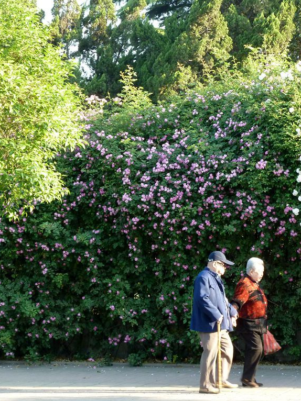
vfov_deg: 17.7
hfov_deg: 13.3
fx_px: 1288
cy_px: 200
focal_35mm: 111
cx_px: 194
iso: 250
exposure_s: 1/80
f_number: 4.2
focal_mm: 13.7
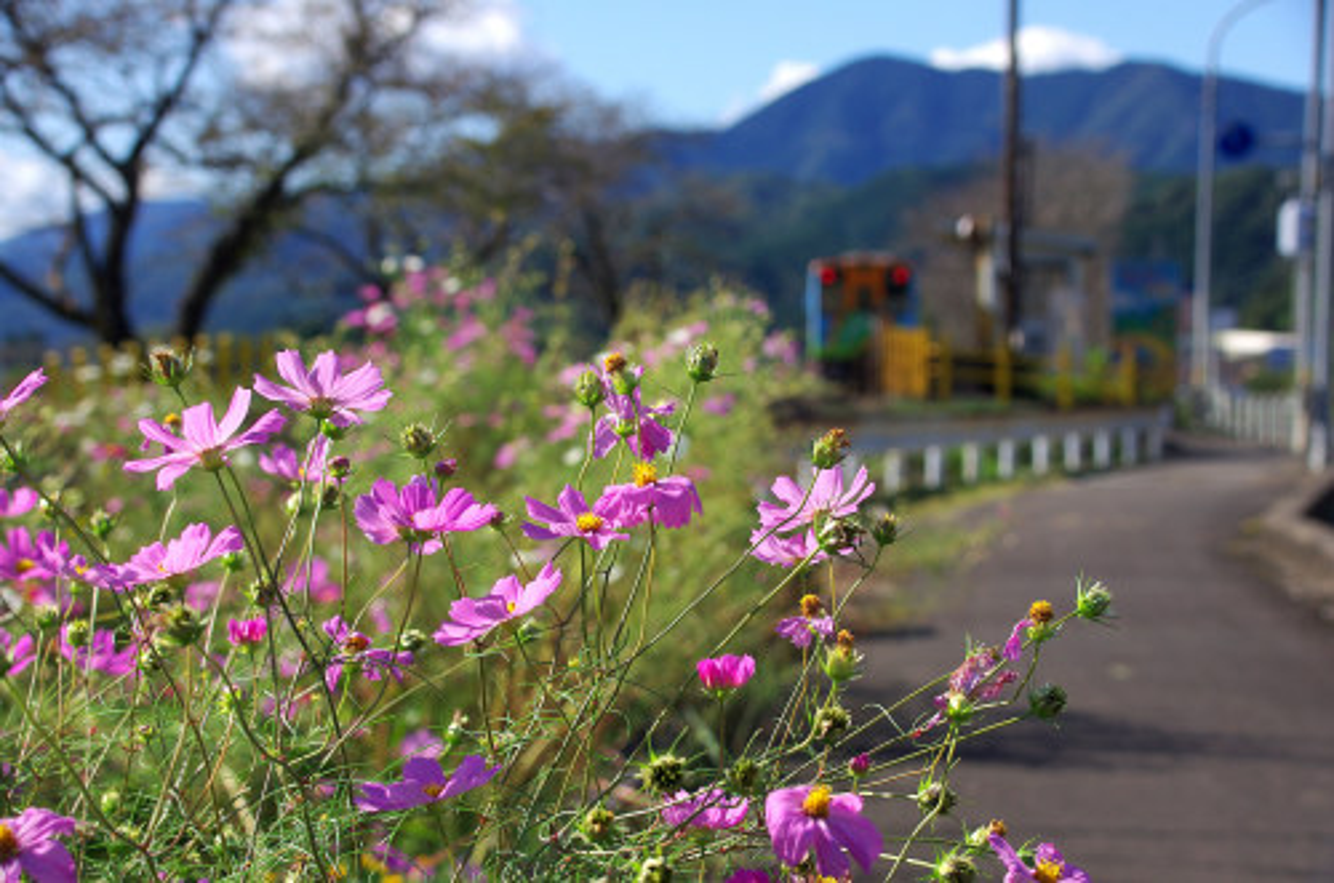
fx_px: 3328
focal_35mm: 90
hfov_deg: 22.7
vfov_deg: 15.1
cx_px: 667
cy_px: 442
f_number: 8
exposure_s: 1/320
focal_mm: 60
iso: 100
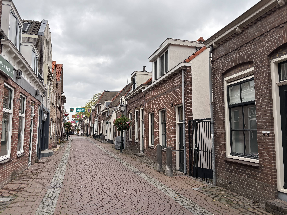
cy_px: 106
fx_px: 232
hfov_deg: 63.4
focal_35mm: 28
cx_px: 151
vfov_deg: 49.7
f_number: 1.6
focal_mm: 6
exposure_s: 1/927
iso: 50
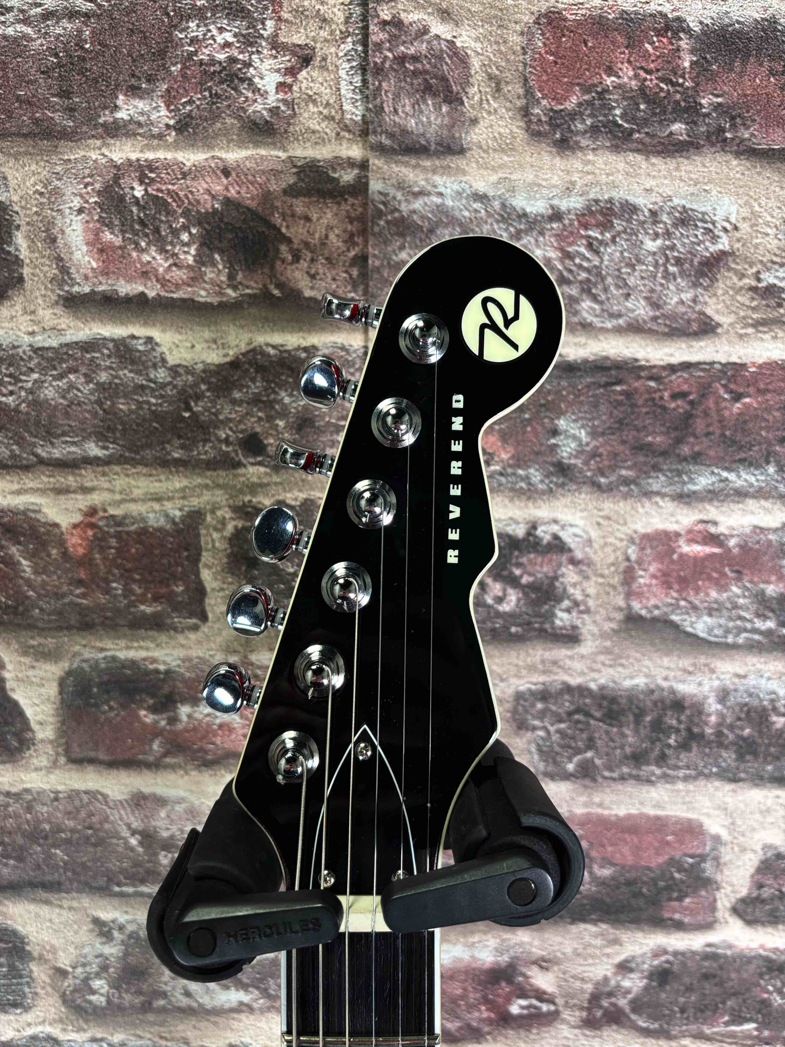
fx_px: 786
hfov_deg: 53.1
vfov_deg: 67.3
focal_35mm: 26
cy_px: 524
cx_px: 392
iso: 125
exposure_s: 1/62
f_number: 1.6
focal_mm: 5.96
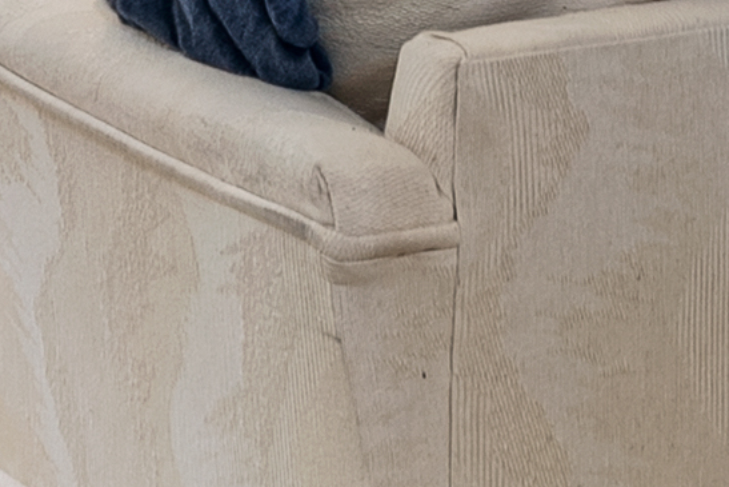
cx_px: 526
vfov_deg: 10.2
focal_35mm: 124
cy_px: -488
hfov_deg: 16.4
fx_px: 2512
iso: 320
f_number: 9
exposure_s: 1
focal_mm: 16
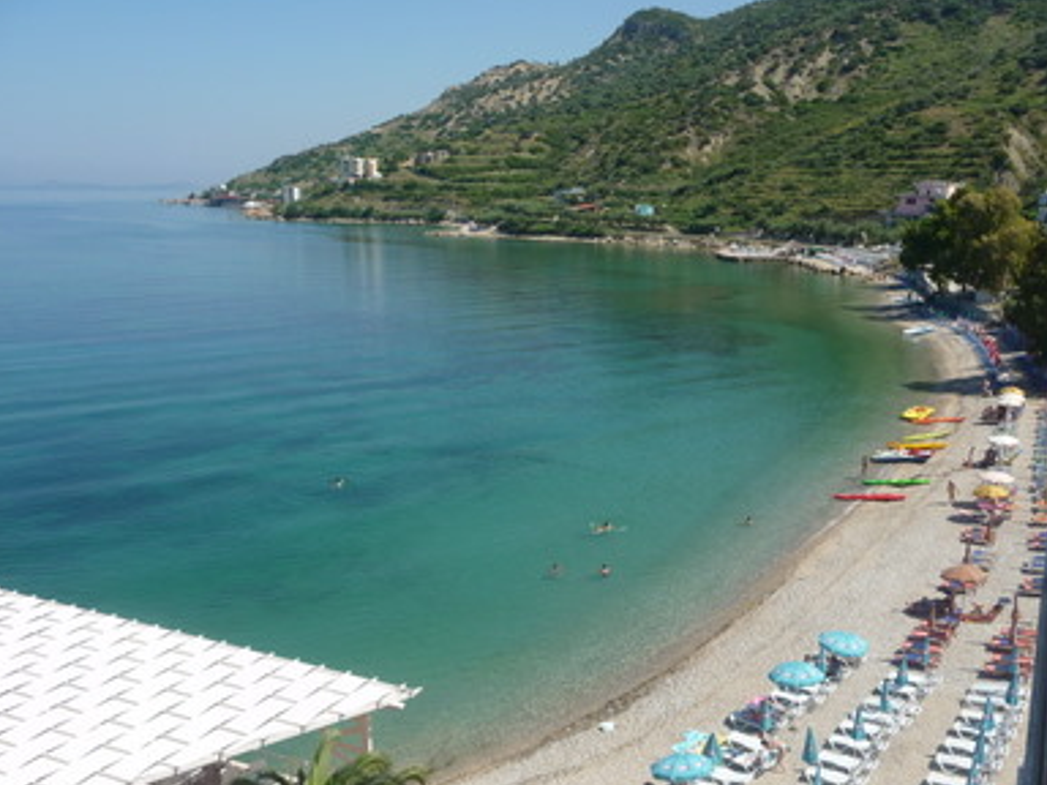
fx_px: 1059
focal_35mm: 35
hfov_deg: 52.5
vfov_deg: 40.6
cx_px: 581
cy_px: 450
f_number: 8
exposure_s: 1/250
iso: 100
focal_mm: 4.7
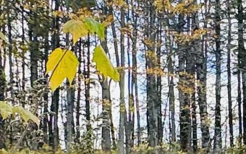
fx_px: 677
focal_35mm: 101
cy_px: 190
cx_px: 322
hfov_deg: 19.0
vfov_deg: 12.6
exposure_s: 1/197
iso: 40
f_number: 2.2
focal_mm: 2.22
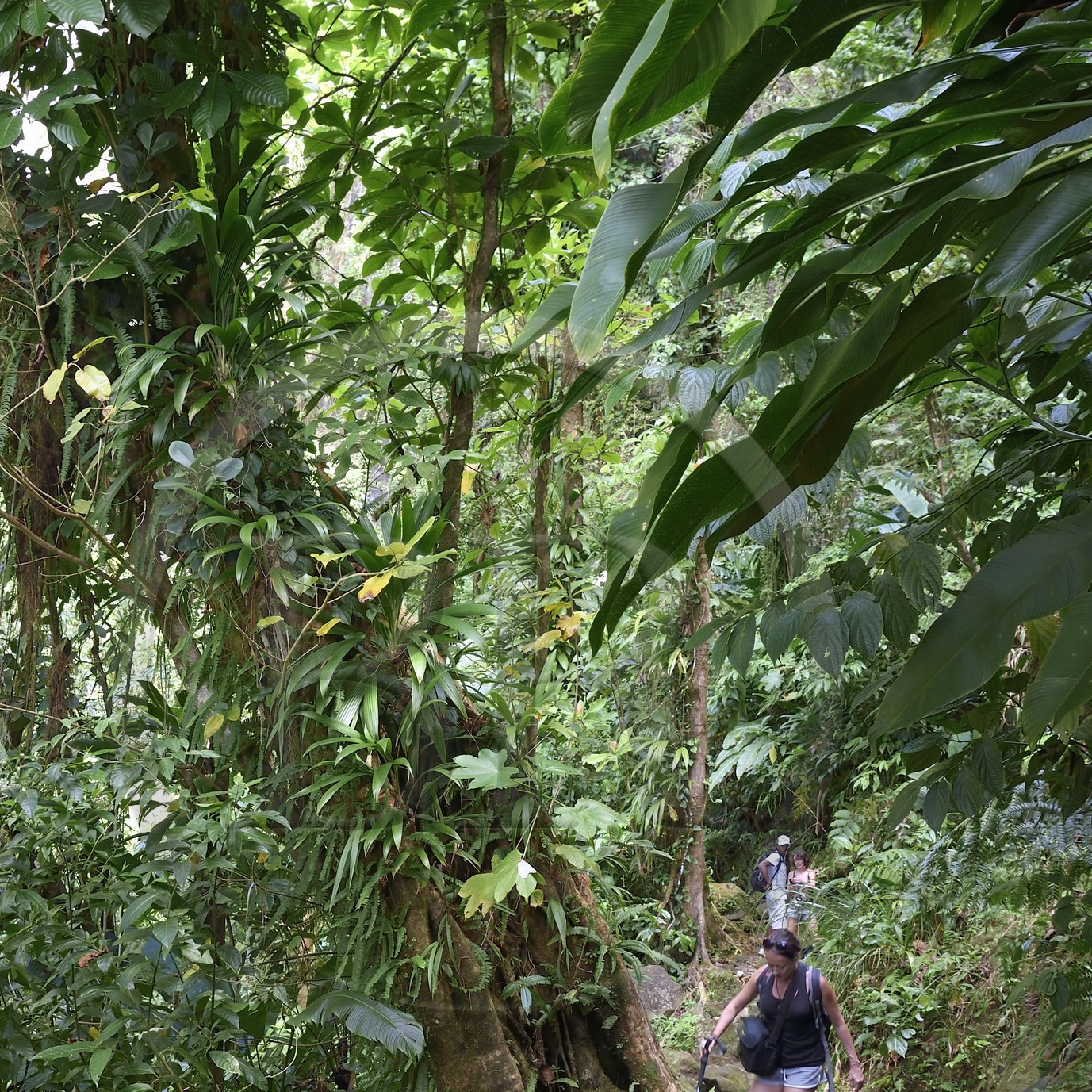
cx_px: 475
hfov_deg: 39.1
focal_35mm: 43
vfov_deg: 38.9
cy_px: 683
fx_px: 1535
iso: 200
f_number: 6.3
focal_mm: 29
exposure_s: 1/25
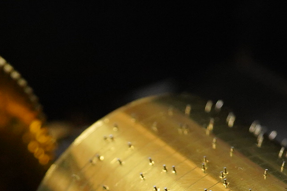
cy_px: 261
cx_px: 89
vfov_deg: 9.8
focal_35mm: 137
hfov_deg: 14.9
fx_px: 1092
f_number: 7.1
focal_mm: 30
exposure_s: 1/200
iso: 2500
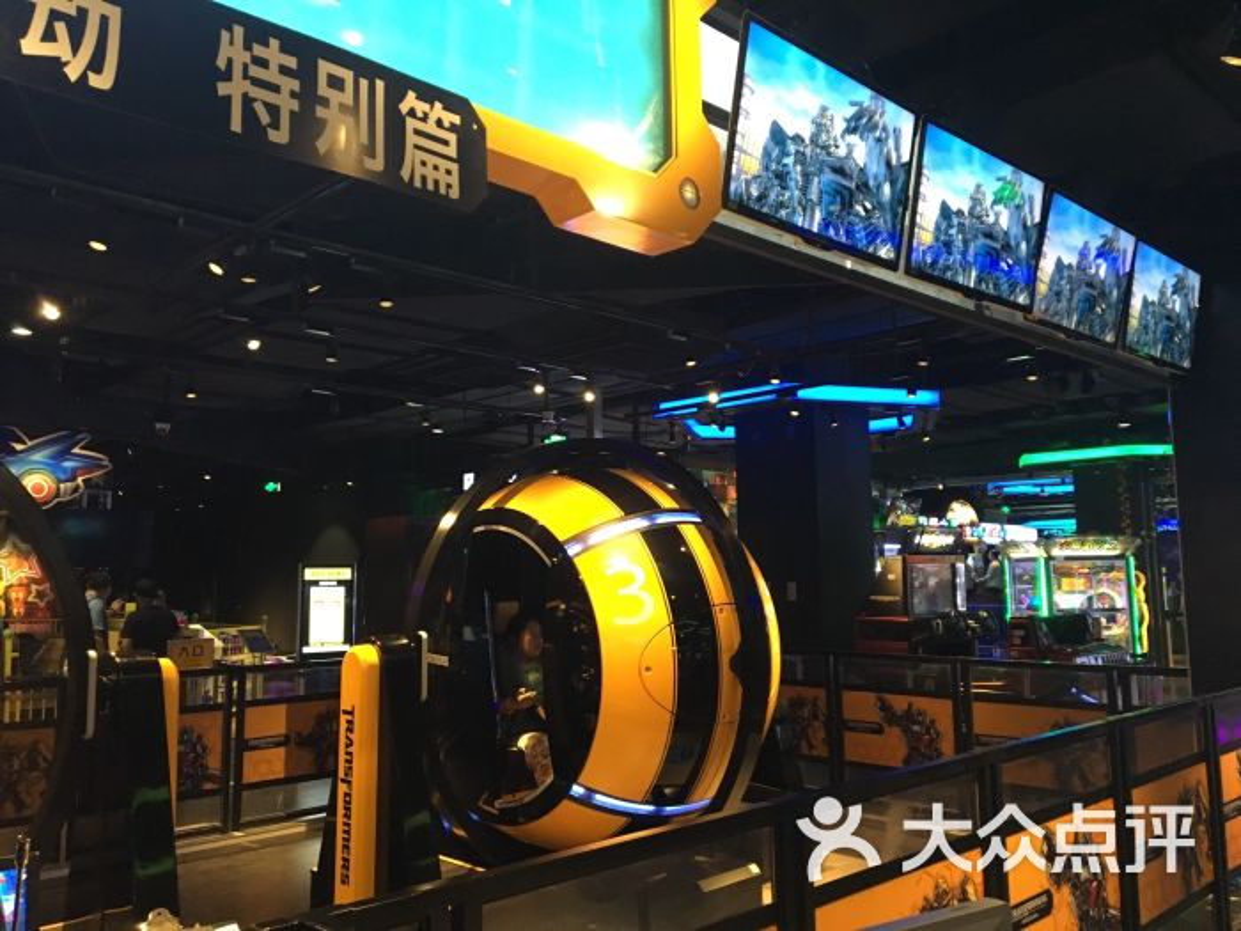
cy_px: 466
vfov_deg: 48.2
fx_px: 1040
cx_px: 620
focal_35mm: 29
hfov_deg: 61.7
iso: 200
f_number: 2.2
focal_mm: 4.15
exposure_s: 1/25
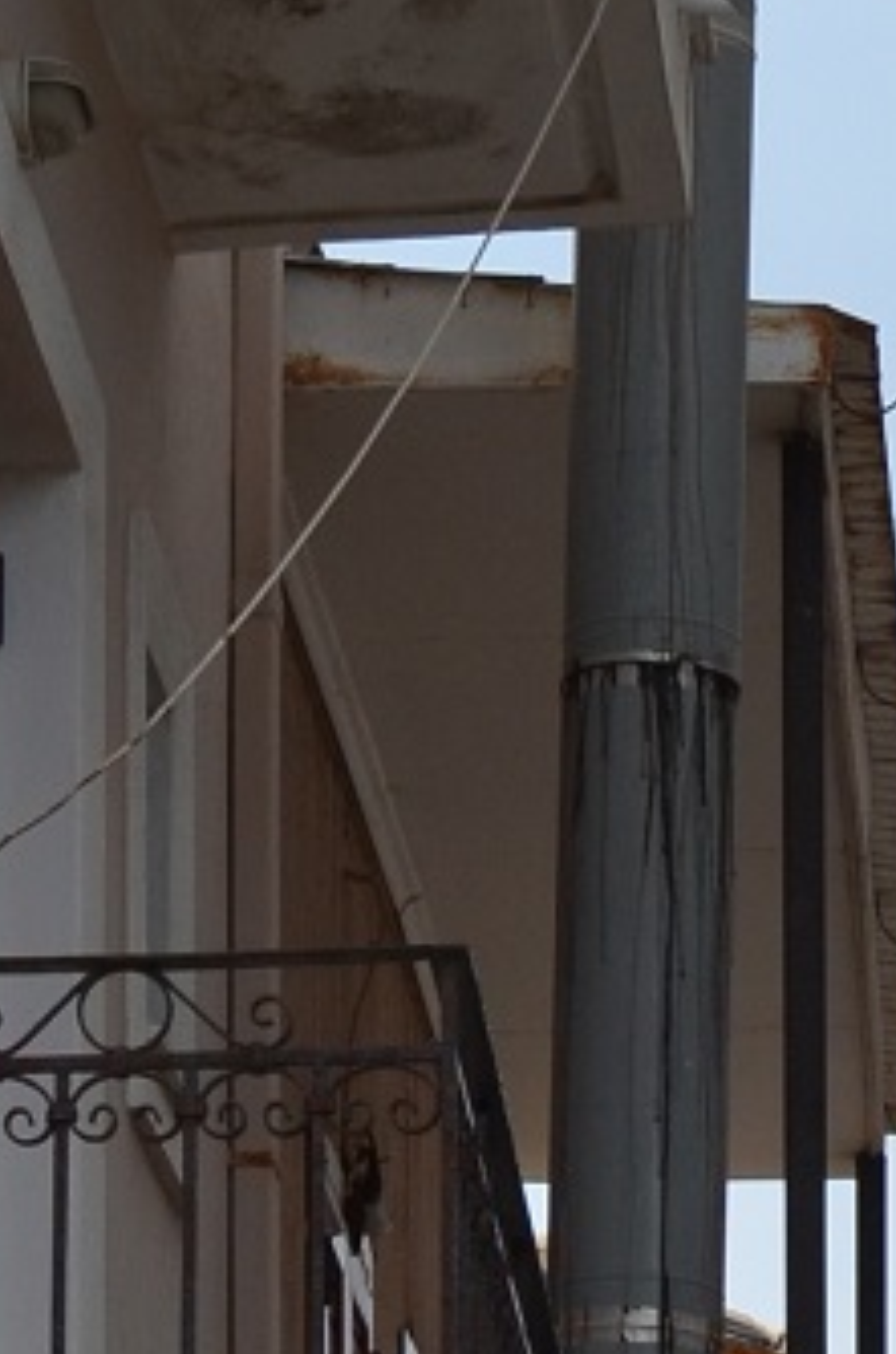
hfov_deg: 5.5
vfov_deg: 8.2
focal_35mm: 247
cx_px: 985
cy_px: 1944
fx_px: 9269
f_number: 4.8
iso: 250
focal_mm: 26
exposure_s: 1/350
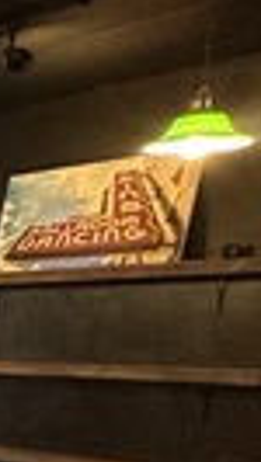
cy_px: 413
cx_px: -727
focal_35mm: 69
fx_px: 847
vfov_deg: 29.3
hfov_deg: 8.8
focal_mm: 2.22
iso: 200
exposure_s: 1/60
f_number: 2.2
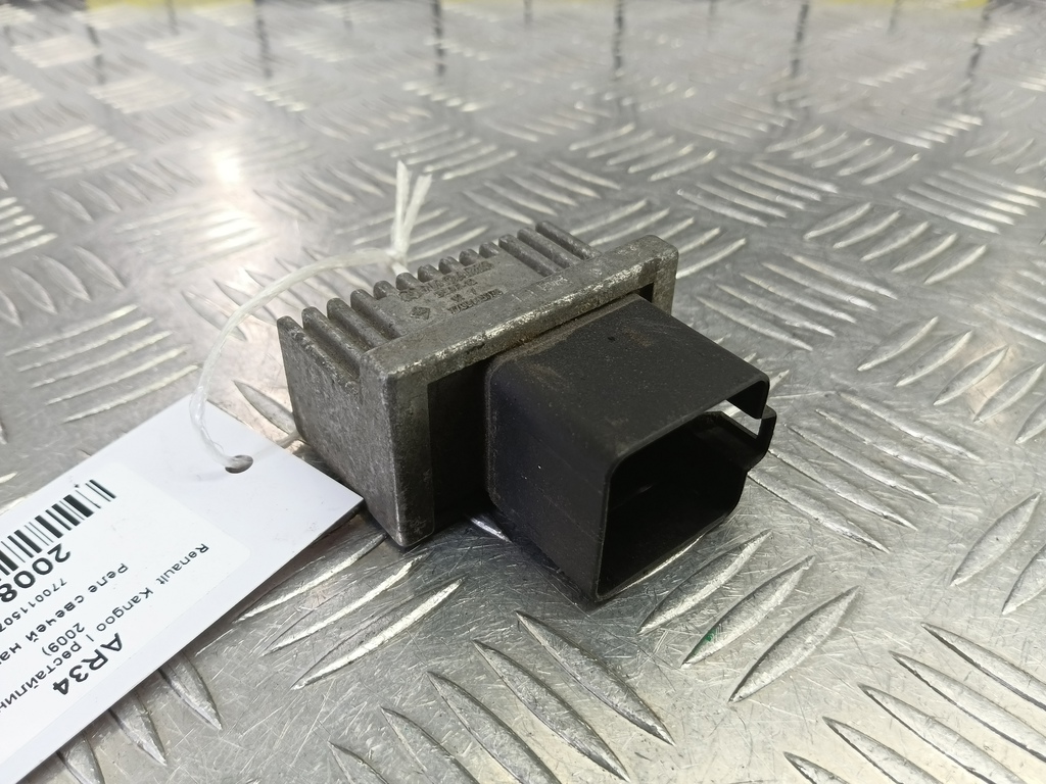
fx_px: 695
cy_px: 392
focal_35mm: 23
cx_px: 523
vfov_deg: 58.9
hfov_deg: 73.9
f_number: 1.6
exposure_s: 1/50
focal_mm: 4.11
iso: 138
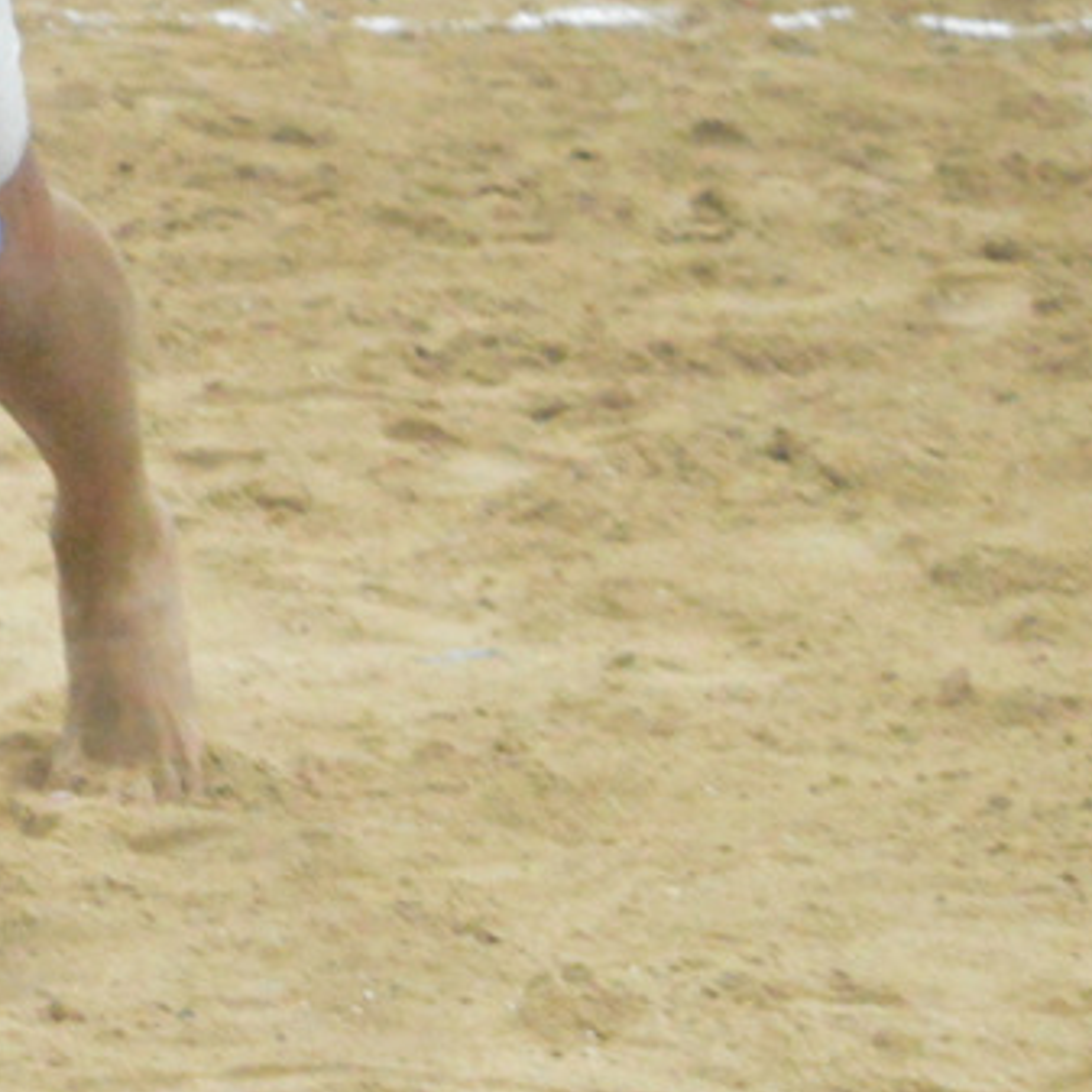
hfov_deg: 5.2
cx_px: -1095
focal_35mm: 329
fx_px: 11742
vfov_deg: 5.3
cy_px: -334
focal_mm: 58
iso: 6400
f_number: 5.6
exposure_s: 1/400
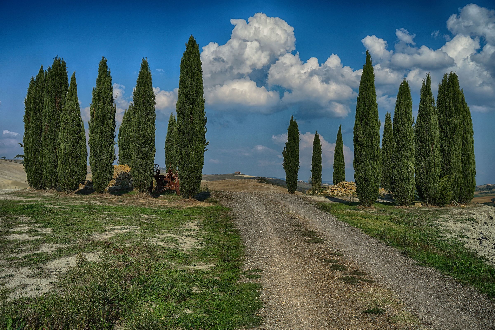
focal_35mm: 39
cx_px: 248
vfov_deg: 34.2
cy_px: 165
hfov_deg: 49.6
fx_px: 536
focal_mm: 39
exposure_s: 1/125
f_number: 8
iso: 100
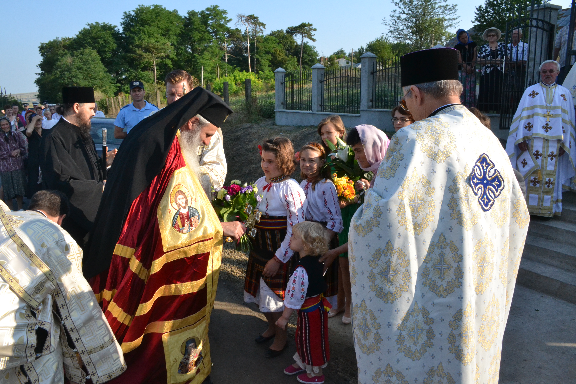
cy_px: 192
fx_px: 432
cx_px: 288
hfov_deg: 67.4
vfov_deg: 47.9
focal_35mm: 27
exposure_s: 1/640
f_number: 13
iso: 1600
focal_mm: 18
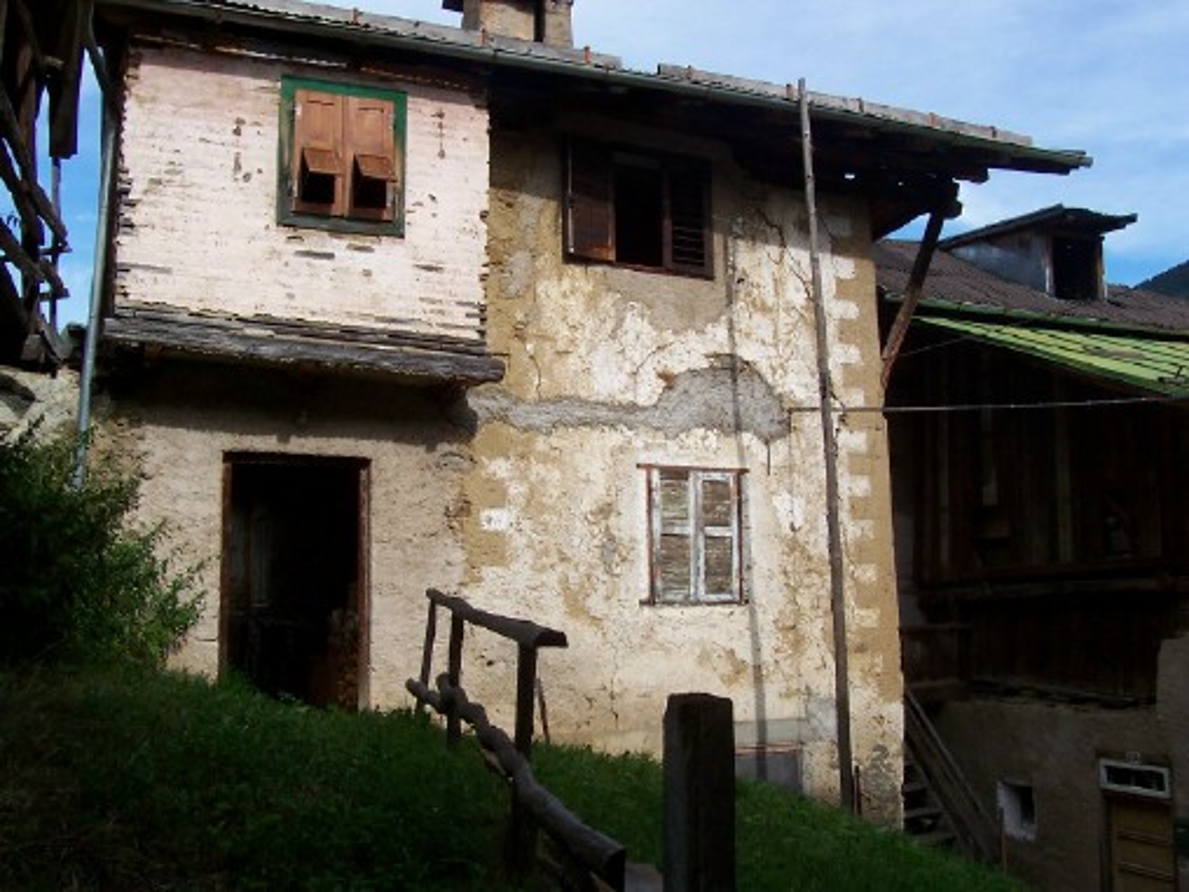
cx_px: 594
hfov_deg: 50.1
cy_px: 446
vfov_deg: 38.7
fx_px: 1271
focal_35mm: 37
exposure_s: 1/350
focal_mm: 5.6
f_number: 5.6
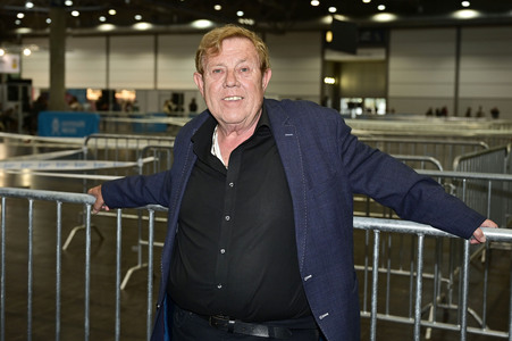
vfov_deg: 30.5
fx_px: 625
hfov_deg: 44.5
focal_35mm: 44
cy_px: 170
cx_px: 256
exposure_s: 1/200
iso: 1000
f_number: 4
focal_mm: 44
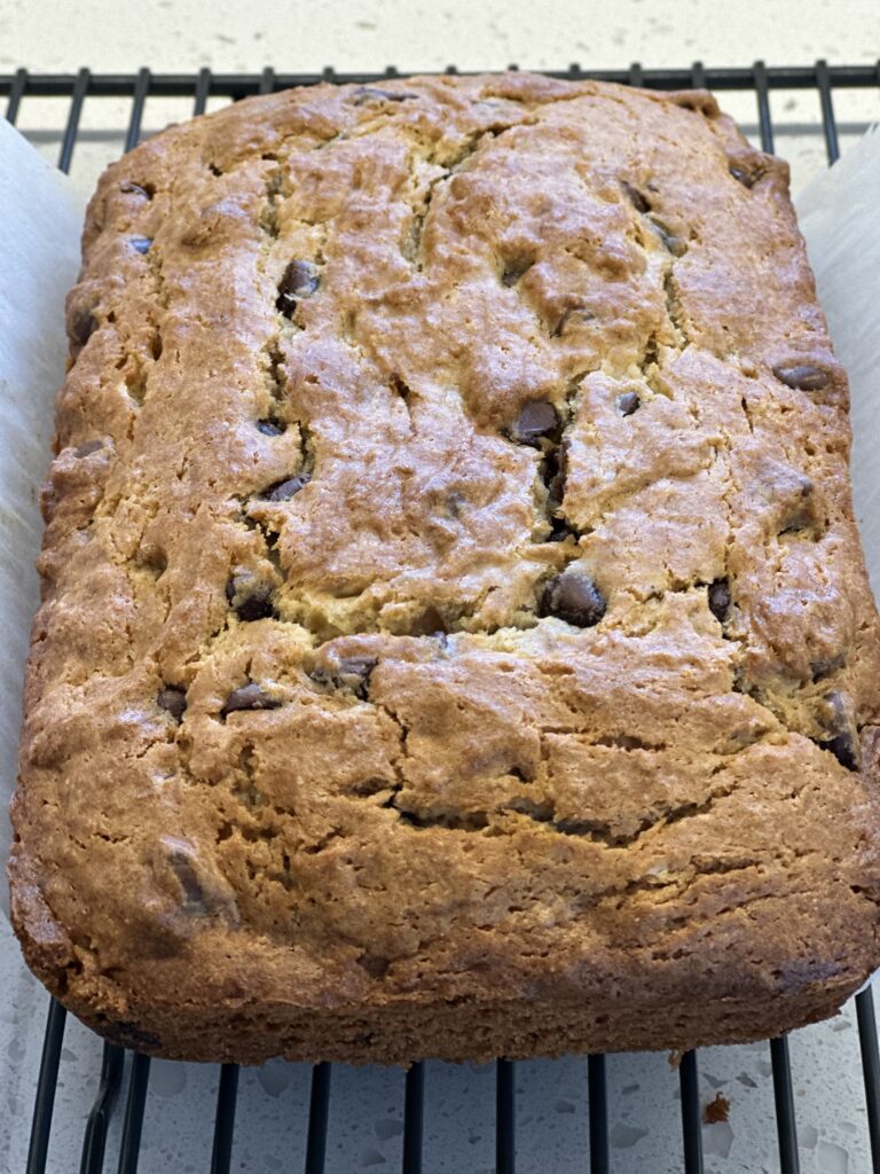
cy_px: 587
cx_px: 440
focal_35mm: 77
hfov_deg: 19.1
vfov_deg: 25.3
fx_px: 2610
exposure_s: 1/40
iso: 125
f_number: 2.8
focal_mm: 9
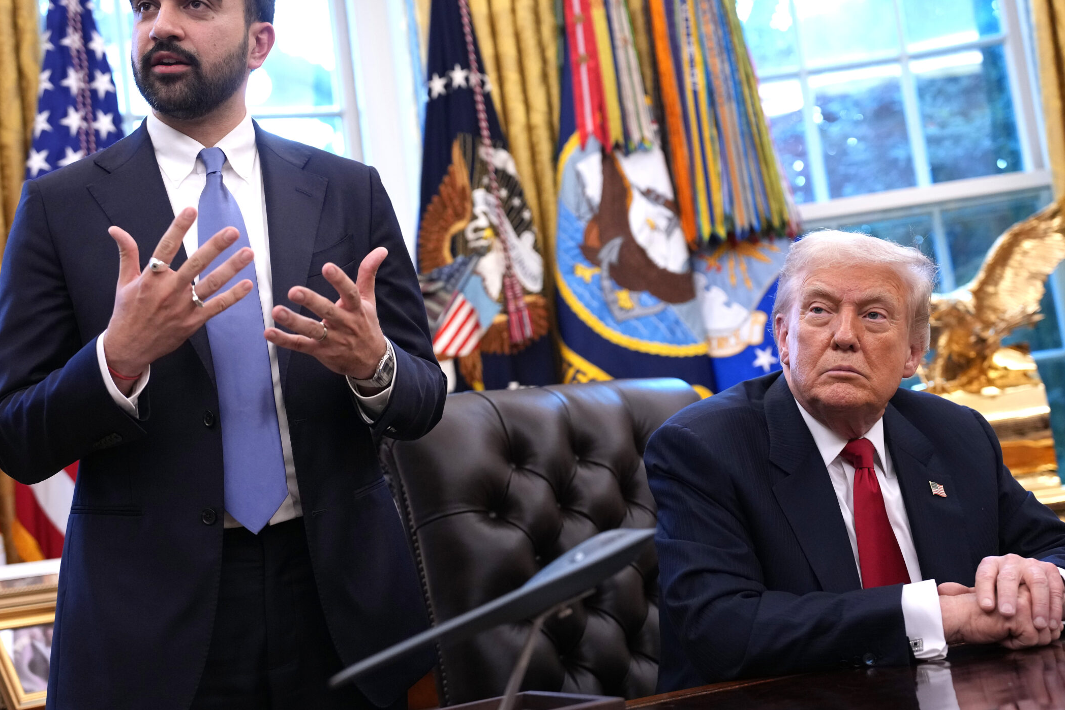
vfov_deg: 24.6
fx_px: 1627
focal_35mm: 55
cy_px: 282
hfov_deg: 36.2
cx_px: 535
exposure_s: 1/320
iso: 2500
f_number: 2.8
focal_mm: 45
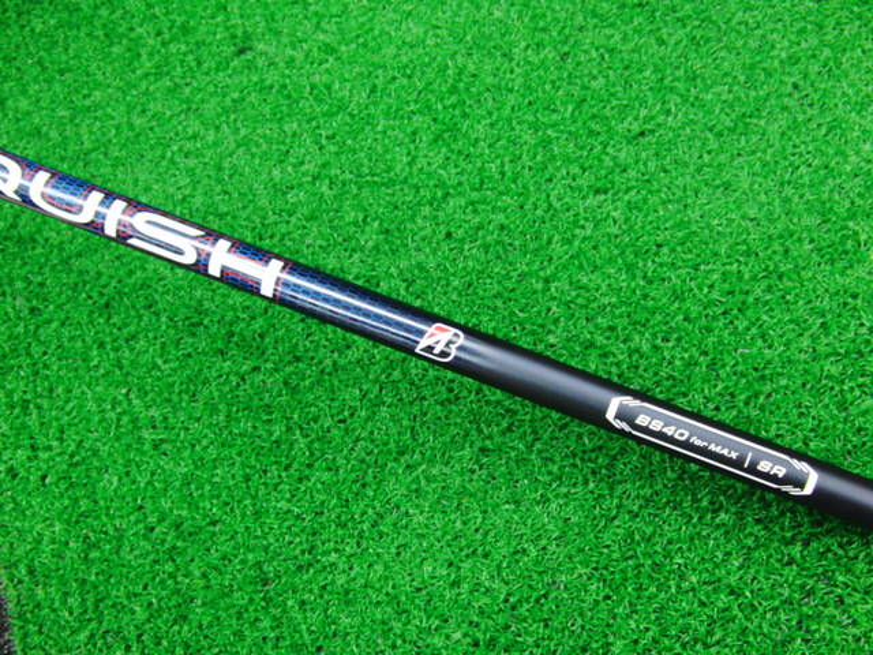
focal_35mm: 37
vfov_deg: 38.7
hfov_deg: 50.1
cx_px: 436
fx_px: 933
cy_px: 328
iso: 400
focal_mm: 6.42
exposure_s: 1/25
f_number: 3.6
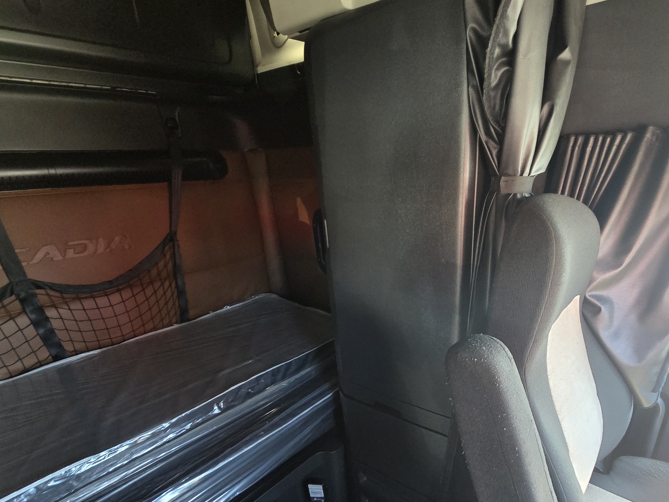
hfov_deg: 86.9
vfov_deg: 69.9
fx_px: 348
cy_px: 328
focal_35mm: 18
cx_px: 392
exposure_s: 1/60
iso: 500
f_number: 2.2
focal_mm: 2.2
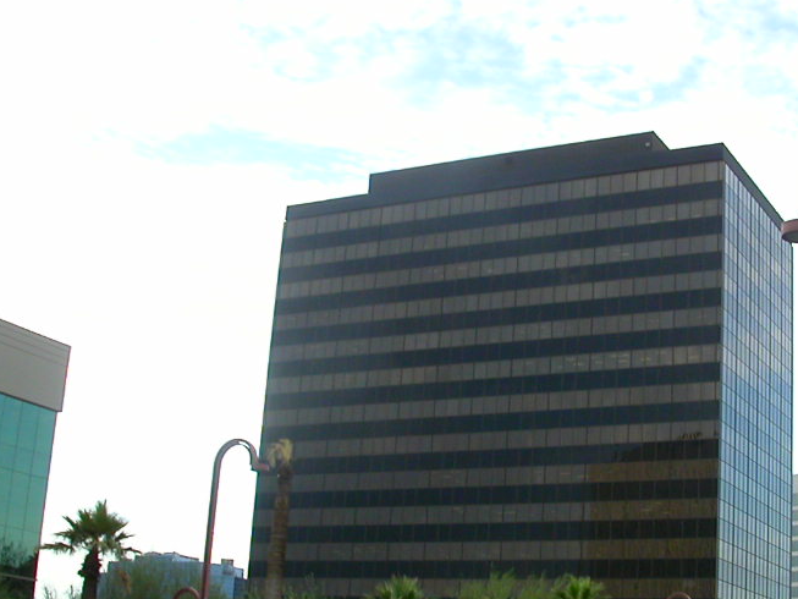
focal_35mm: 58
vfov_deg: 25.1
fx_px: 1337
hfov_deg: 32.9
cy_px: 414
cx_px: 541
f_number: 4.5
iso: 100
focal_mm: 5.6
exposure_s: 1/198
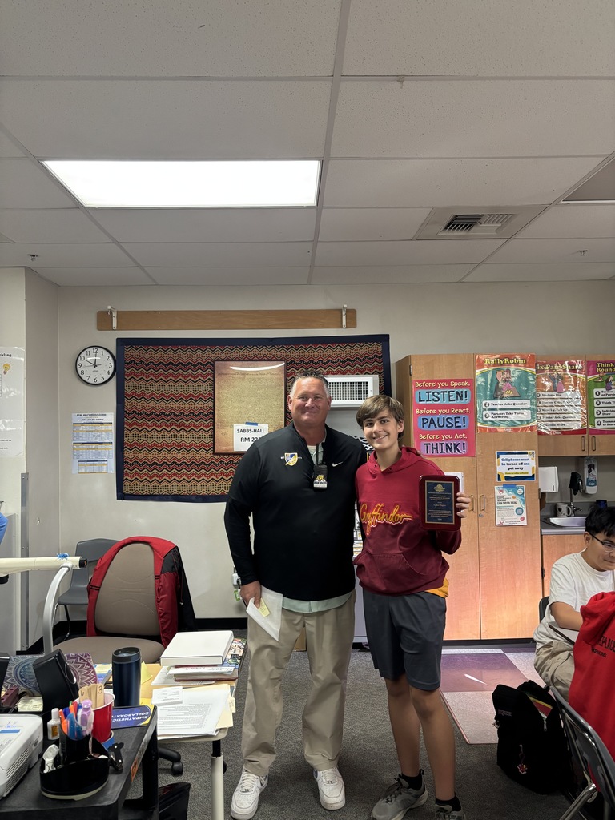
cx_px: 308
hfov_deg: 53.1
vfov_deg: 67.3
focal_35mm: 26
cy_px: 410
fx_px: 616
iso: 320
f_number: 1.6
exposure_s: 1/60
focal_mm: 5.96
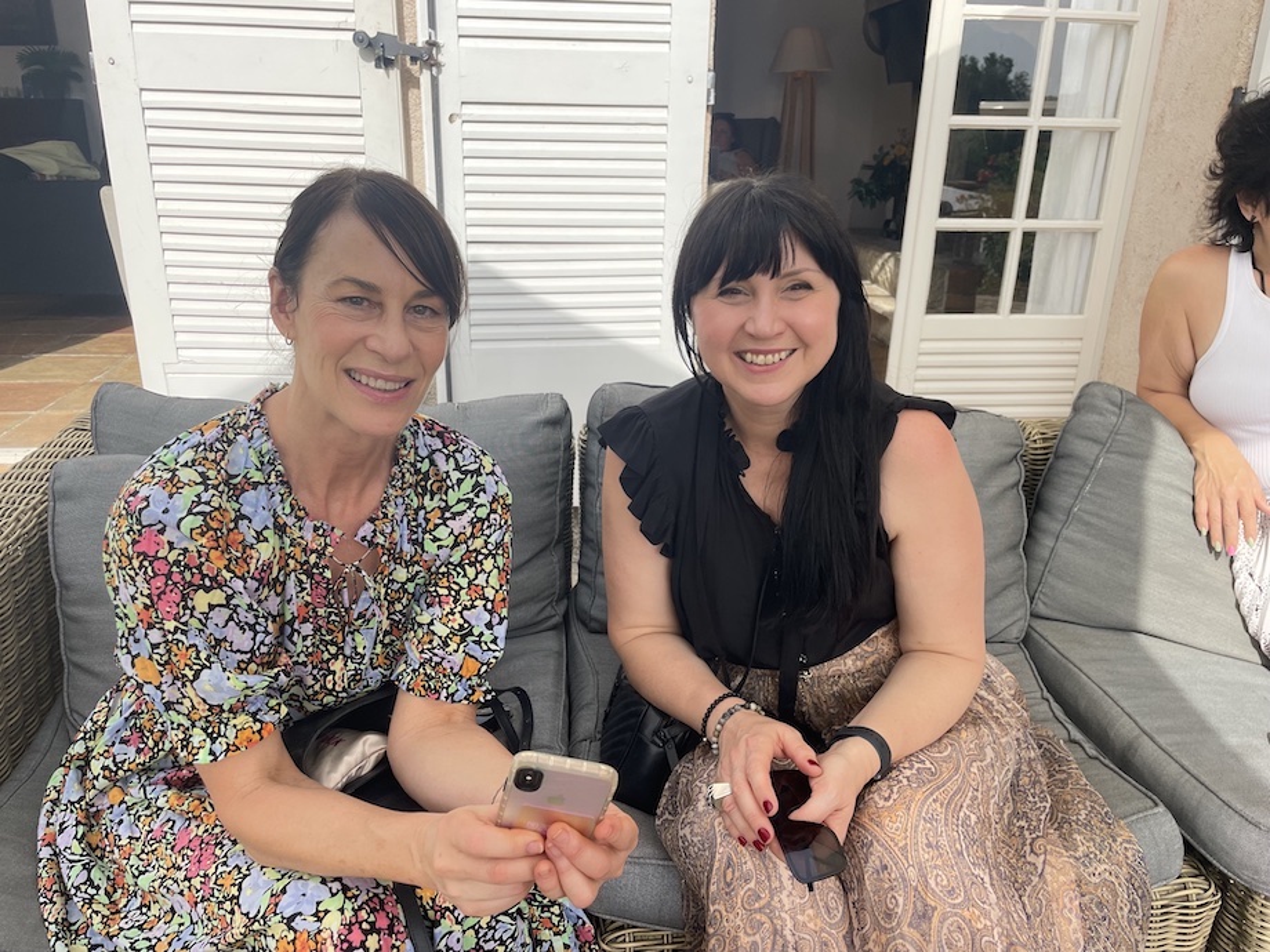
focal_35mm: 26
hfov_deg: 67.3
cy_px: 476
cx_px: 635
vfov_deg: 53.1
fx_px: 954
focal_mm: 4.2
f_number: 1.6
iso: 32
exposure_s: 1/1689
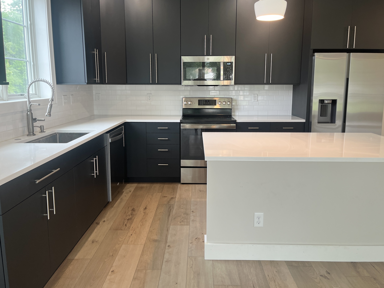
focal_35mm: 26
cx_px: 192
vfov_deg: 53.1
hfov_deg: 67.3
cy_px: 144
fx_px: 288
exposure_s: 1/60
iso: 64
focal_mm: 5.1
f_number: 1.6
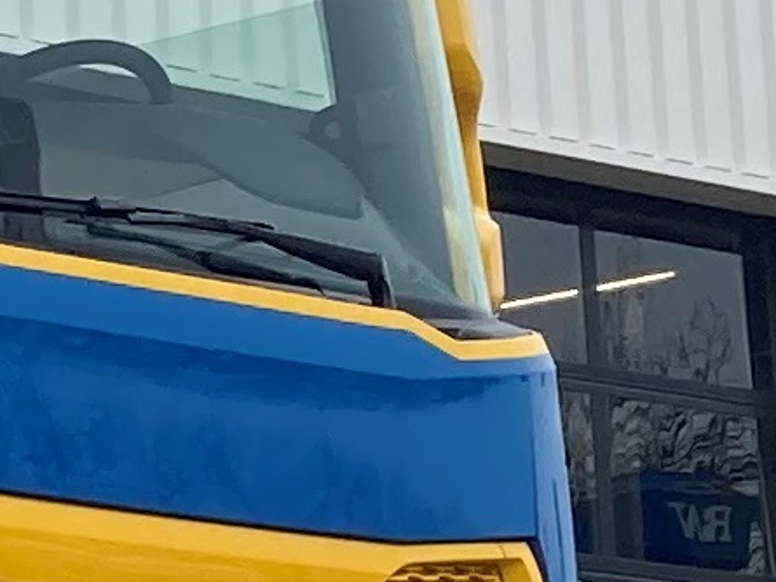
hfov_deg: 9.0
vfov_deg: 6.9
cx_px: -337
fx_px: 4799
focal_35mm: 214
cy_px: 29
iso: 20
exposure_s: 1/1919
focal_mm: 3.99
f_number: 1.8
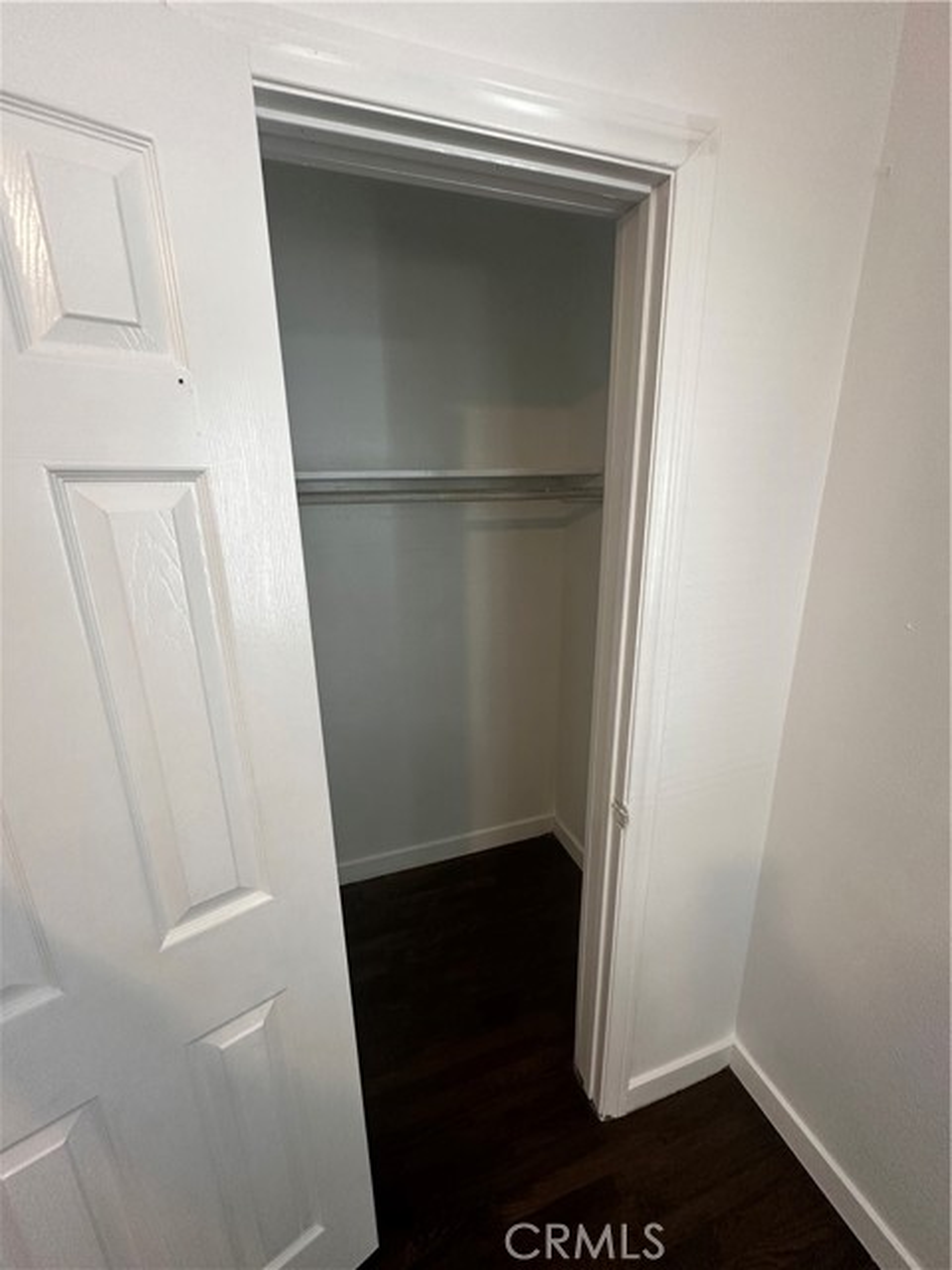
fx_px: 513
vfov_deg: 102.1
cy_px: 635
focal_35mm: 14
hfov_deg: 85.7
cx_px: 476
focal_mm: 2.22
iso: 200
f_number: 2.2
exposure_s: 1/60
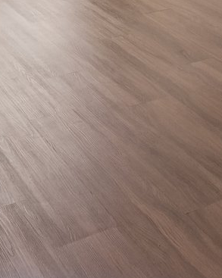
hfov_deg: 16.6
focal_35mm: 89
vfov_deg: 17.4
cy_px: -226
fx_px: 732
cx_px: 256
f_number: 8
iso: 320
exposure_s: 1/160
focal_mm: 17
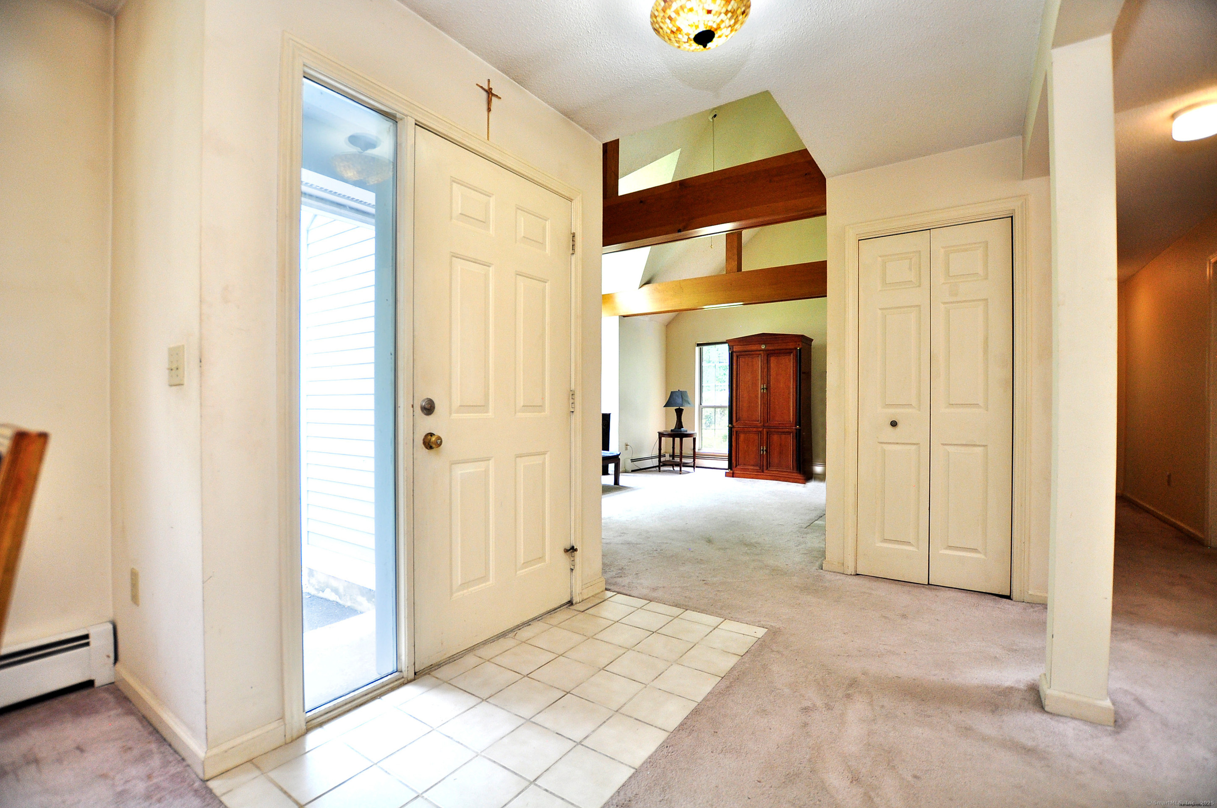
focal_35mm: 15
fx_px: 506
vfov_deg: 77.2
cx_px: 608
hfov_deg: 100.5
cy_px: 404
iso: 500
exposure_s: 1/125
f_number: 3.5
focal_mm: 10
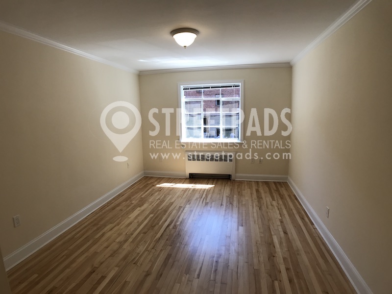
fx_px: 317
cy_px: 147
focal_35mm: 28
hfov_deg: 63.4
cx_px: 196
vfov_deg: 49.7
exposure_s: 1/120
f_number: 1.8
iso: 25
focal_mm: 3.99
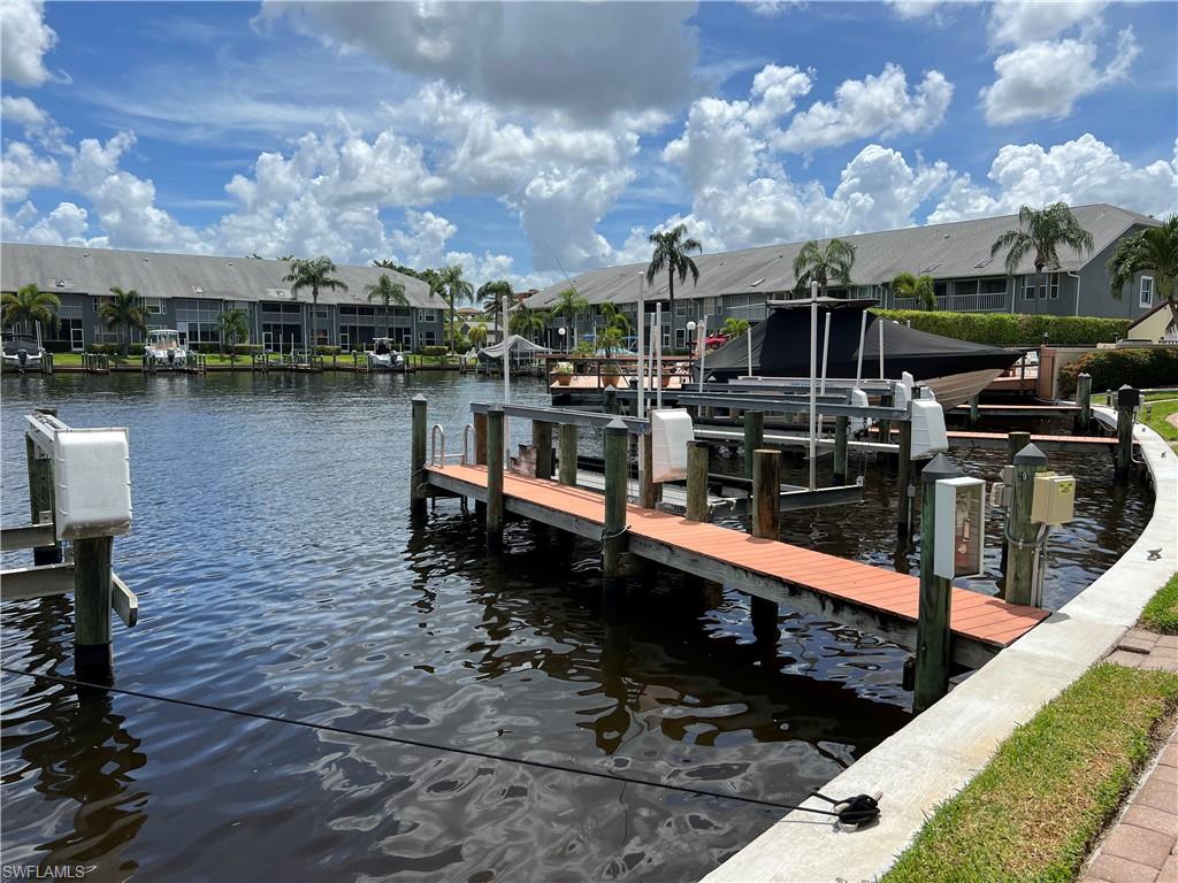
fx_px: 885
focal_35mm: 26
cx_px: 589
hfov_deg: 67.3
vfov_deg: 53.1
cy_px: 442
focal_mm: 5.7
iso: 50
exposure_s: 1/5882
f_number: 1.5
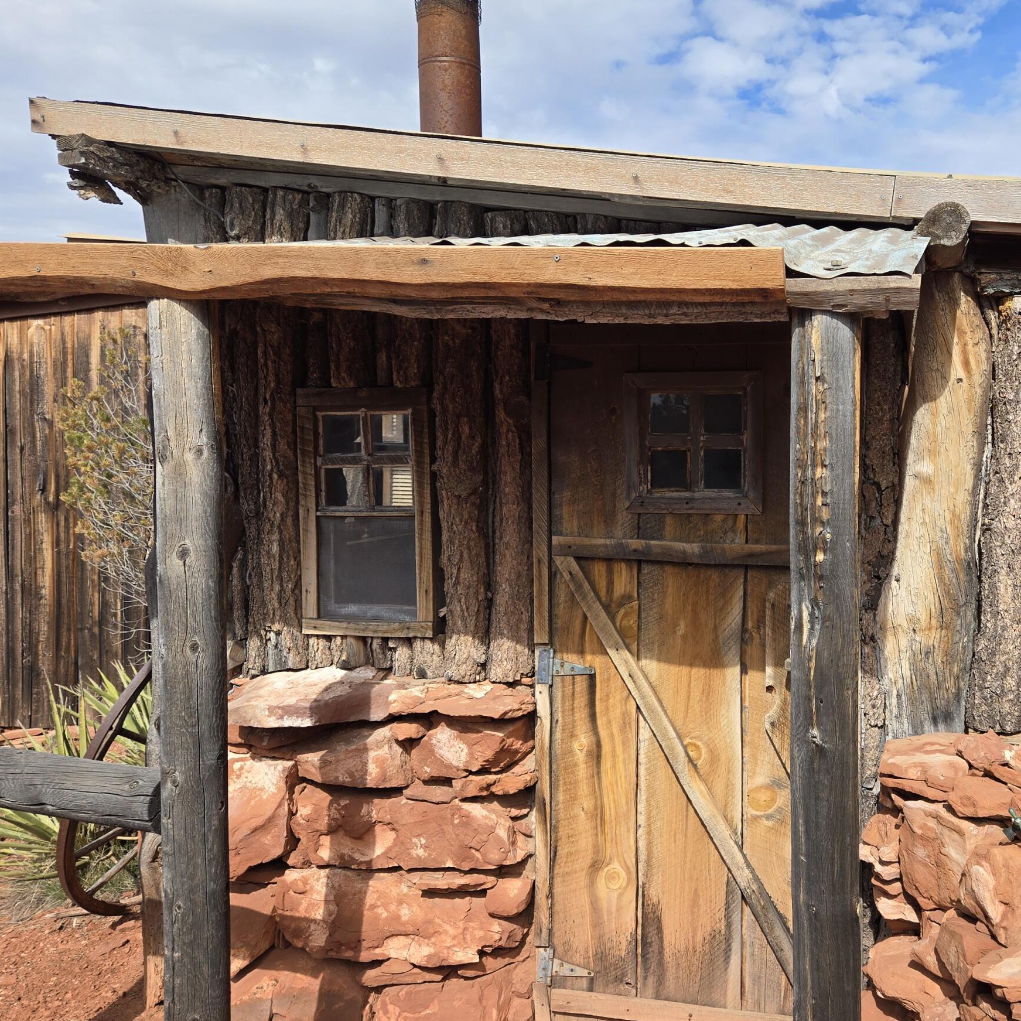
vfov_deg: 47.2
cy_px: 514
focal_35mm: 35
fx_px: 1168
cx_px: 702
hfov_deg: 46.3
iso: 25
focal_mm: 5.4
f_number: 1.8
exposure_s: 1/1505
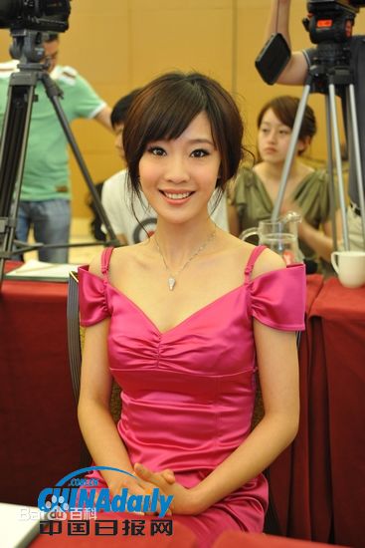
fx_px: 729
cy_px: 274
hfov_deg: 28.1
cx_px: 182
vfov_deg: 41.1
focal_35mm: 48
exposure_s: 1/25
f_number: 4
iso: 800
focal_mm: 48
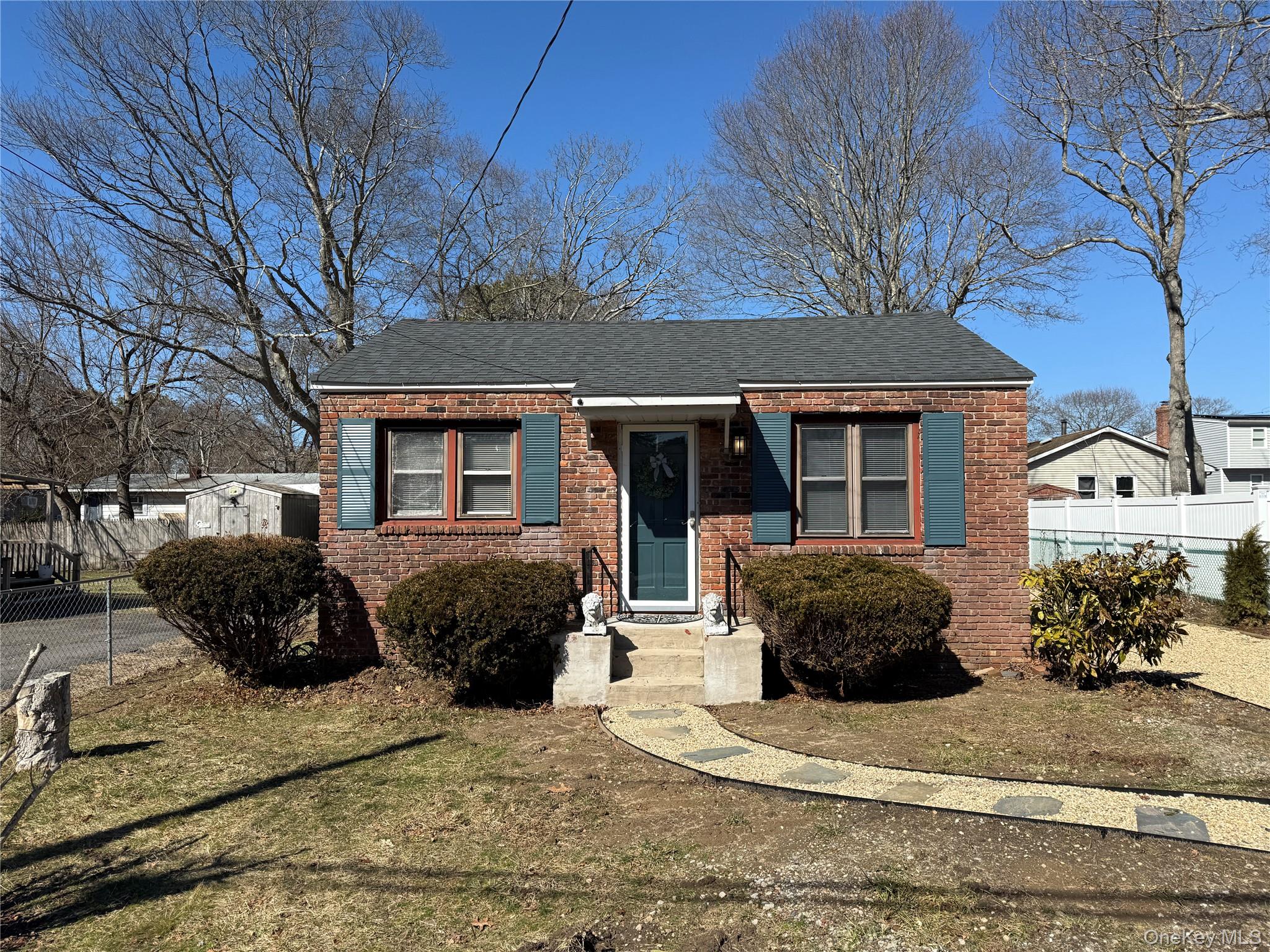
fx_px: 881
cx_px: 635
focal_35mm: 24
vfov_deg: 56.8
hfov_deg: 71.6
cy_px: 476
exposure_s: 1/4405
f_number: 1.78
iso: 80
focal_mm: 6.76
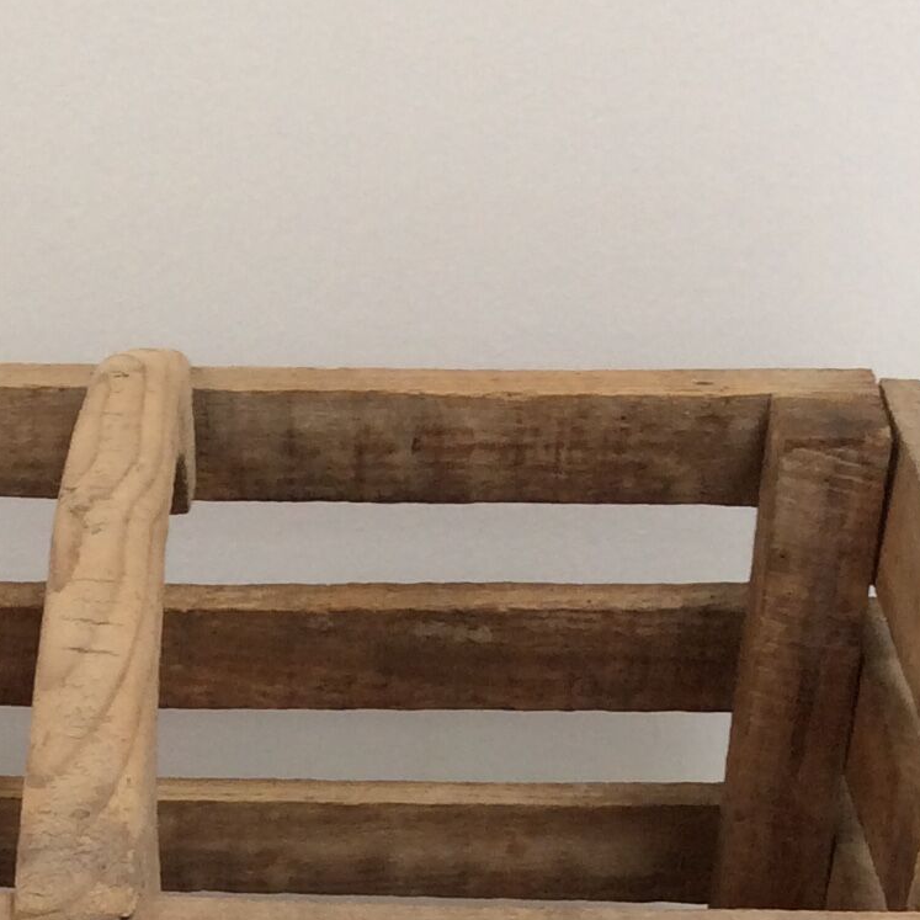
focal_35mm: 98
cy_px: 1198
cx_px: 119
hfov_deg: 17.5
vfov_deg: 16.7
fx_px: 2947
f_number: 2.4
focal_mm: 3.3
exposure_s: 1/50
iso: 40
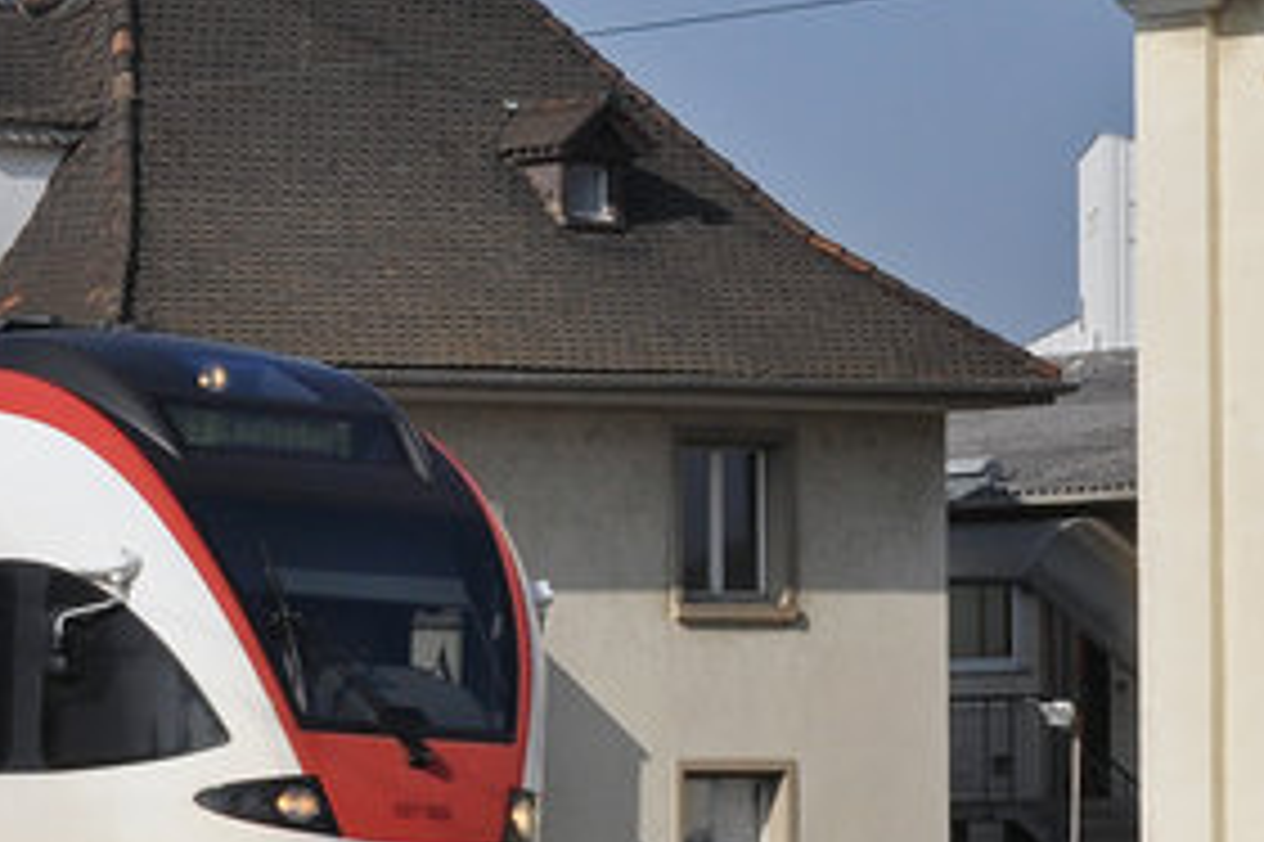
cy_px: -52
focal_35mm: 243
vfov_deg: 5.6
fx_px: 8527
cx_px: -922
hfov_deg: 8.2
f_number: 9
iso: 200
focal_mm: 38
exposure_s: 1/800
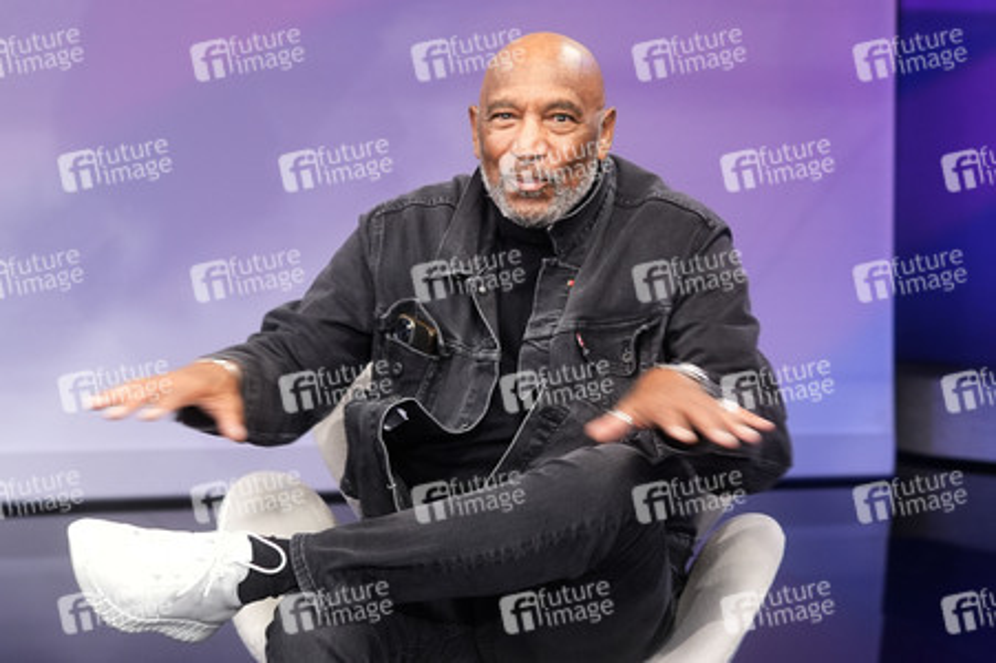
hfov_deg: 43.6
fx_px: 1244
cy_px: 332
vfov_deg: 29.8
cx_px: 498
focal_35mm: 45
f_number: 2.2
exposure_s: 1/80
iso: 640
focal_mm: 30
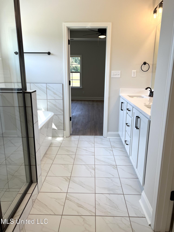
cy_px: 116
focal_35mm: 26
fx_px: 174
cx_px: 87
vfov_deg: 67.3
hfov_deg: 53.1
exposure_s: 1/351
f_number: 1.5
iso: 50
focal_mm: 5.7
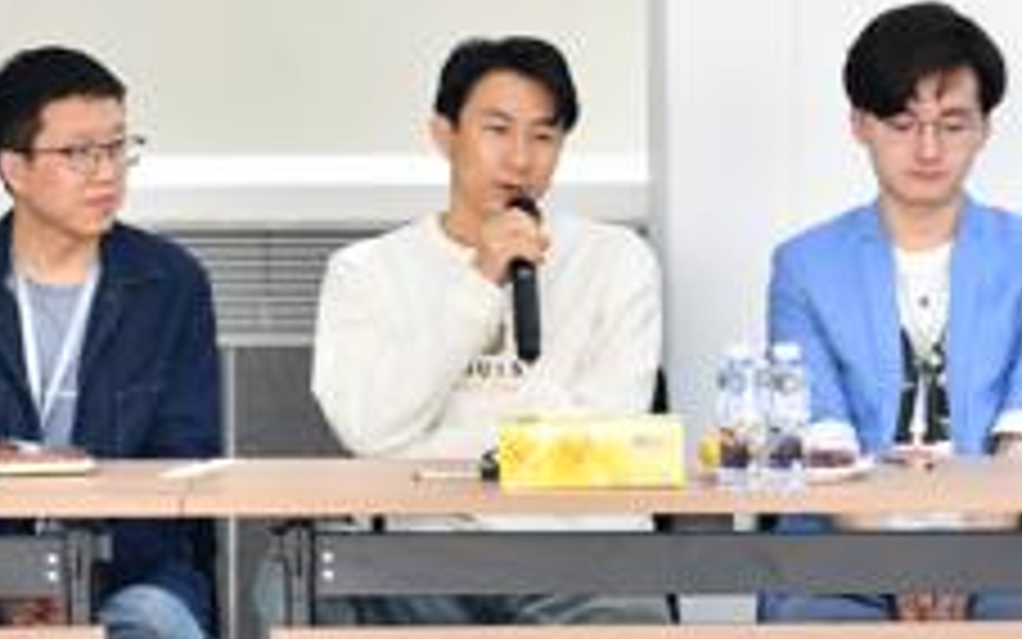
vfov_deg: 5.8
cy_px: 248
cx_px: 572
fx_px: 6296
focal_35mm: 226
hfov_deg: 9.3
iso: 320
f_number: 2.8
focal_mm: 70
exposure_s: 1/80
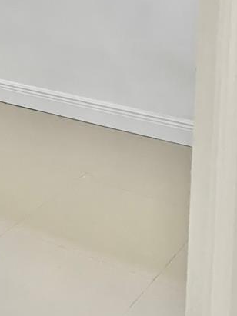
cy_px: -14
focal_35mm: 76
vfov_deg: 24.3
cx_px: -67
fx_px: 694
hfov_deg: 18.1
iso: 64
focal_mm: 4.25
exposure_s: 1/121
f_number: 1.8
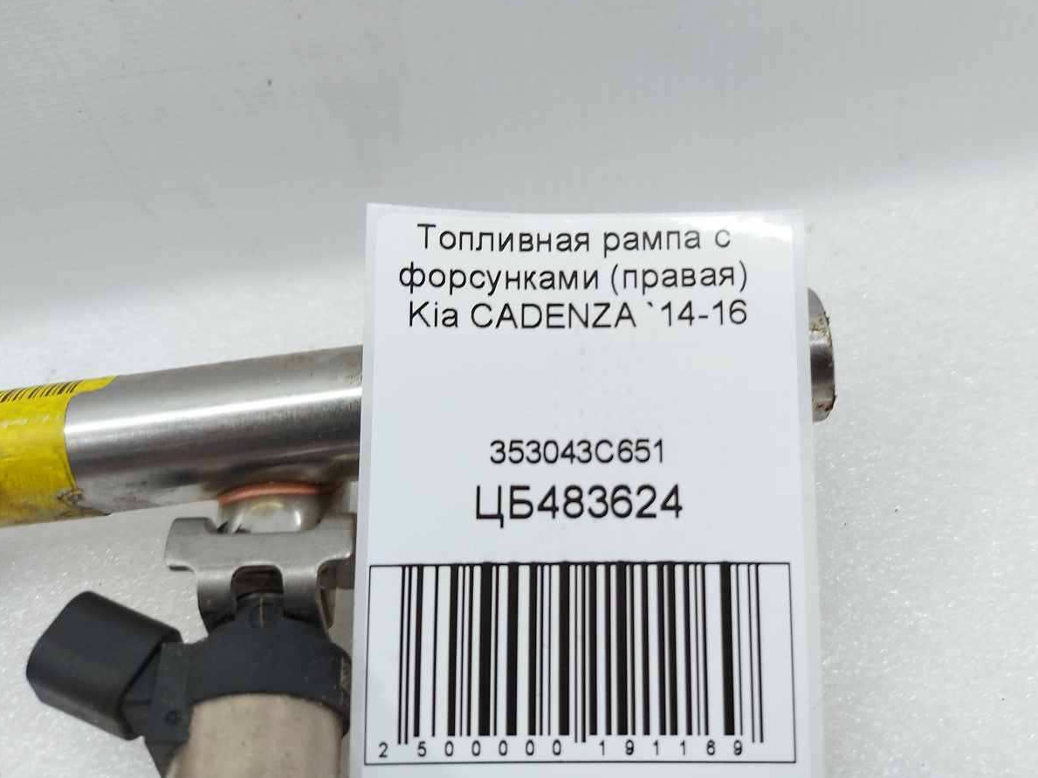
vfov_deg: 49.7
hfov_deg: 63.1
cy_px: 404
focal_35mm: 28
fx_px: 839
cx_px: 599
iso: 40
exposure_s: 1/50
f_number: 1.8
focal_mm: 5.23
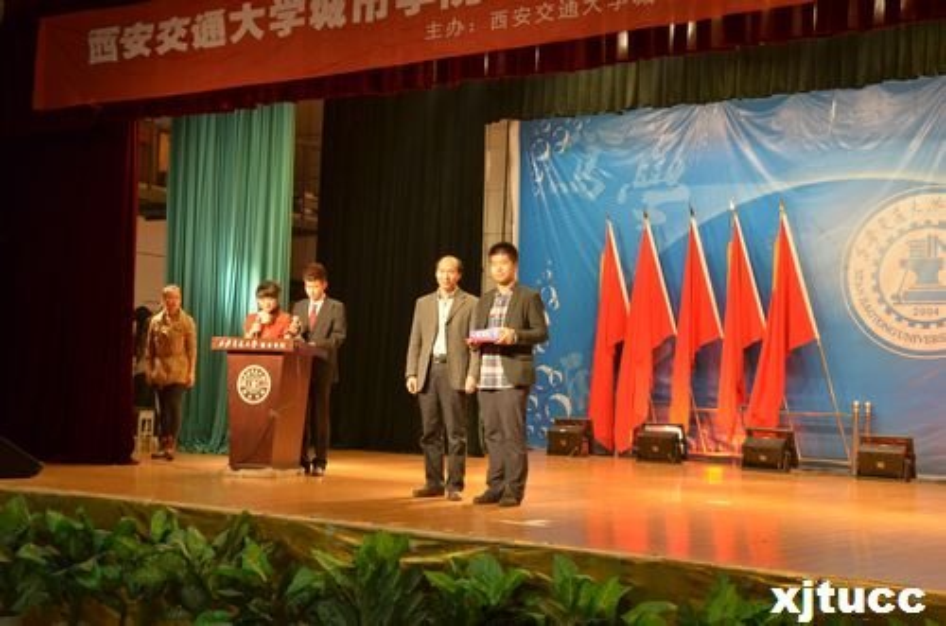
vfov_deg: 25.6
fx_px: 1377
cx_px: 473
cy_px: 313
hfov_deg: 37.9
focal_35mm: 52
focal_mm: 35
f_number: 5.6
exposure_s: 1/100
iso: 1000
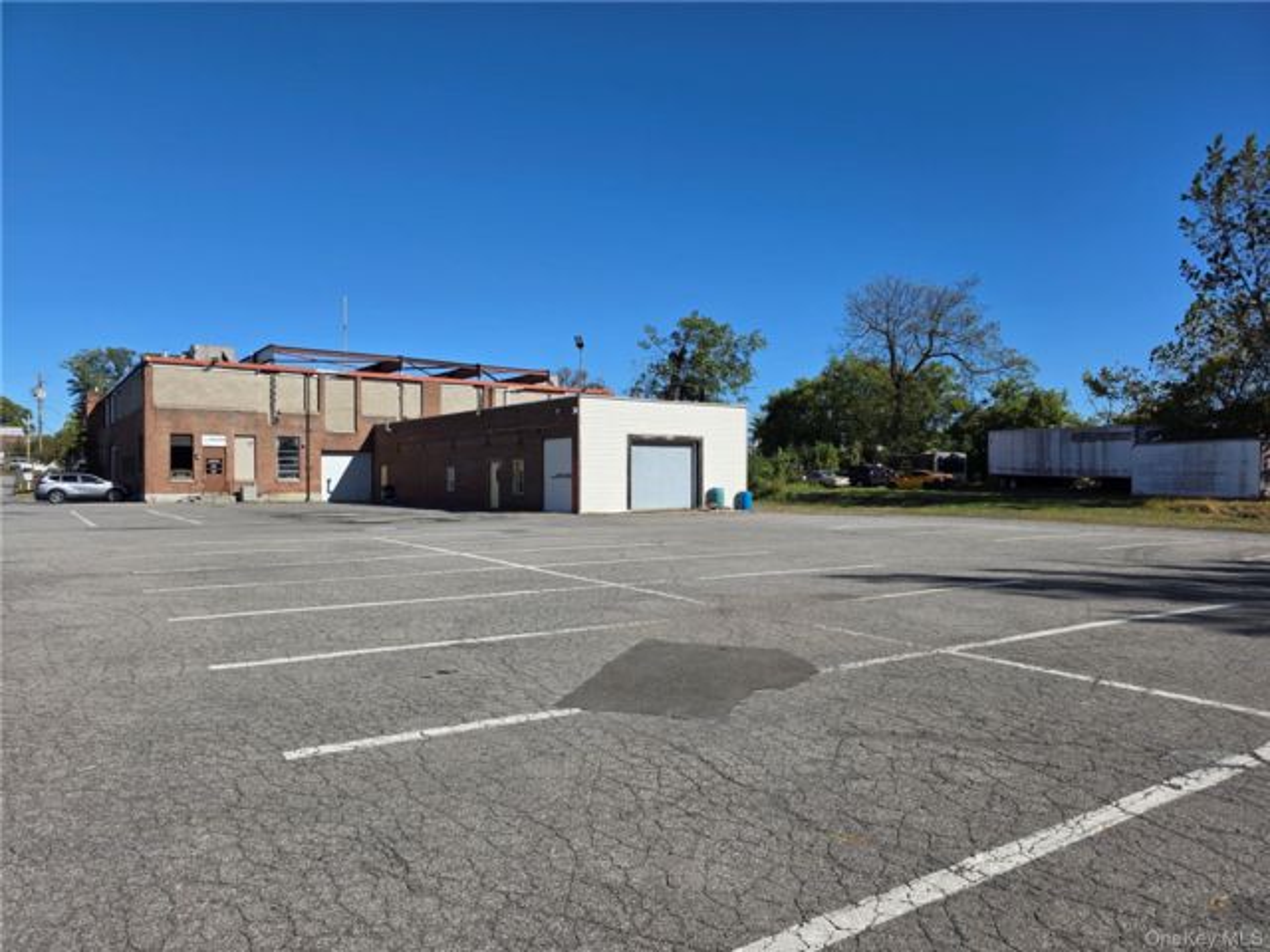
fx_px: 844
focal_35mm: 23
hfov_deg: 73.9
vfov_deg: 58.9
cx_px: 635
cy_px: 476
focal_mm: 6.3
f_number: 1.7
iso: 80
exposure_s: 1/7944
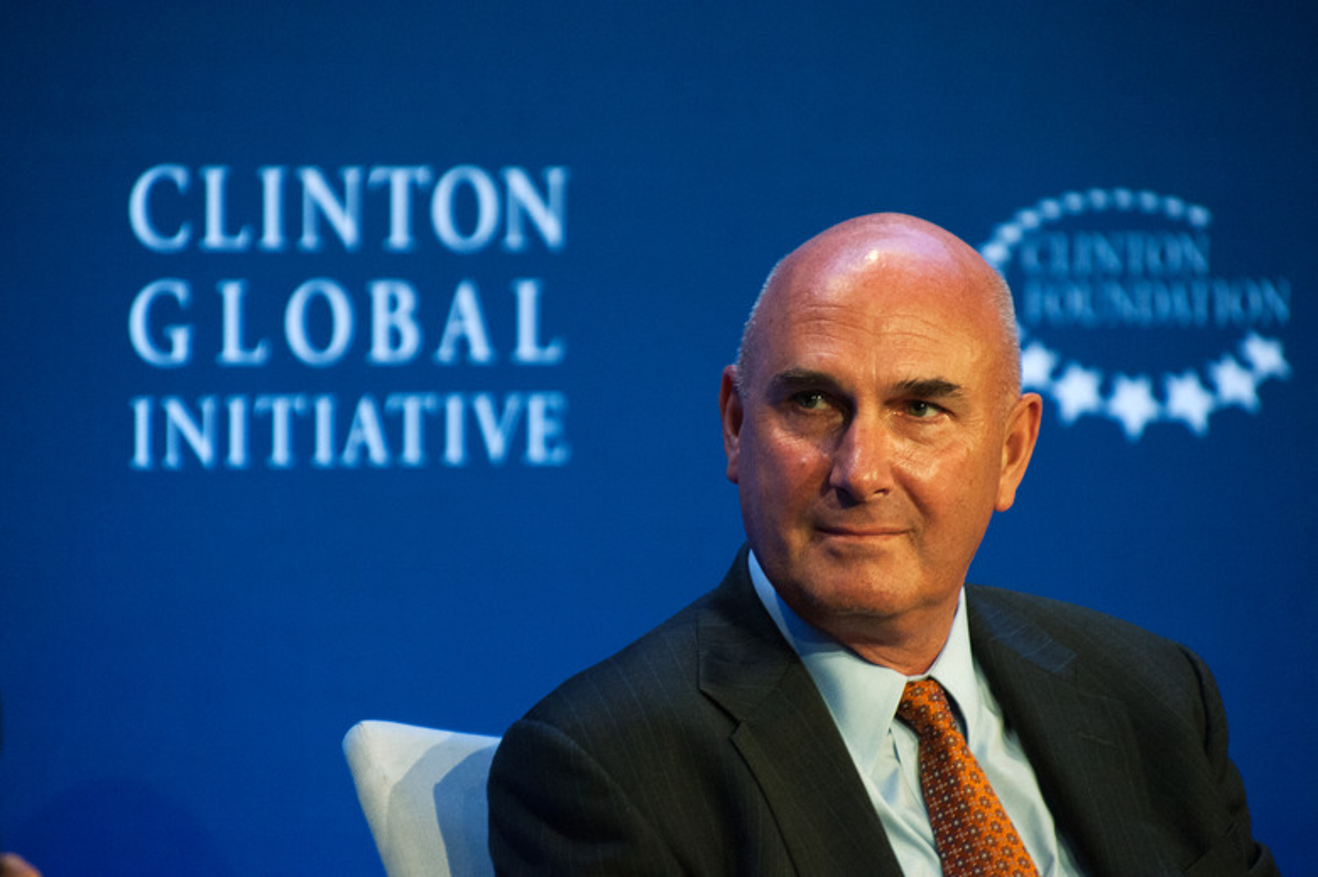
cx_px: 659
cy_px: 438
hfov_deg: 5.2
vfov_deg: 3.4
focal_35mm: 400
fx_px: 14635
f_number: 5.6
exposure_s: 1/160
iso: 3200
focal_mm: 400
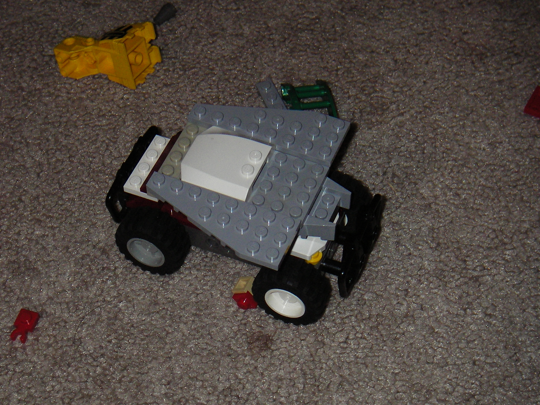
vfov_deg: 19.4
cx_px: 252
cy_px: 213
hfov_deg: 25.7
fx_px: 1186
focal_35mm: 76
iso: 100
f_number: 3.7
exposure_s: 1/50
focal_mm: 10.5
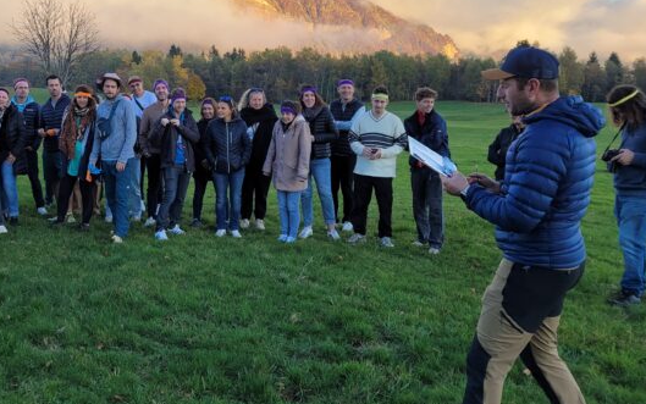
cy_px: 120
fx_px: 704
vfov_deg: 31.6
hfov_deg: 48.0
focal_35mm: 40
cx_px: 187
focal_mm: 5.4
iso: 40
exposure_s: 1/351
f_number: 1.8
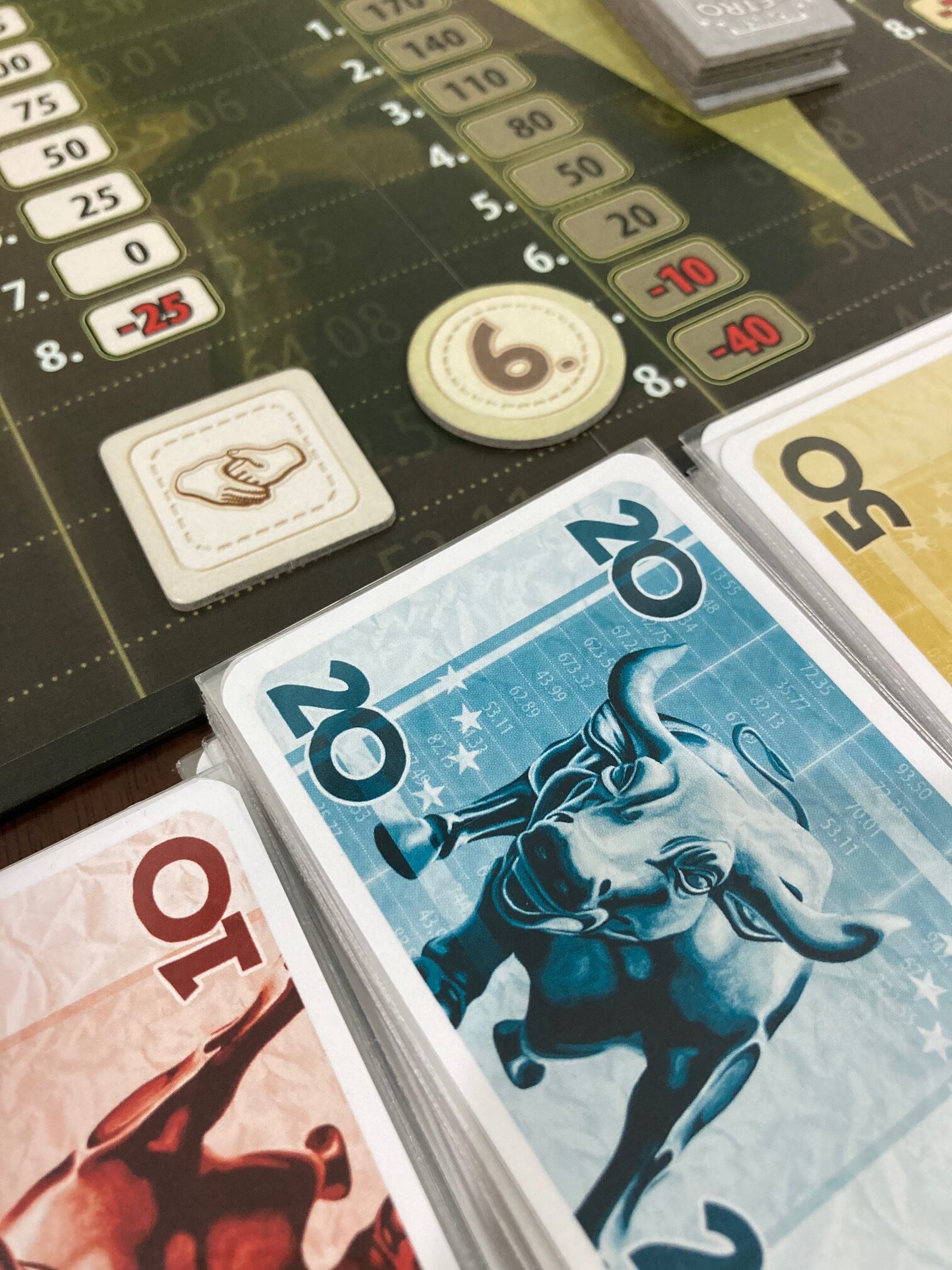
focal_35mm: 28
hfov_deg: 49.7
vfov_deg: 63.4
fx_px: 1027
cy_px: 635
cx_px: 476
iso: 160
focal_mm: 3.99
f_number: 1.8
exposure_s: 1/50
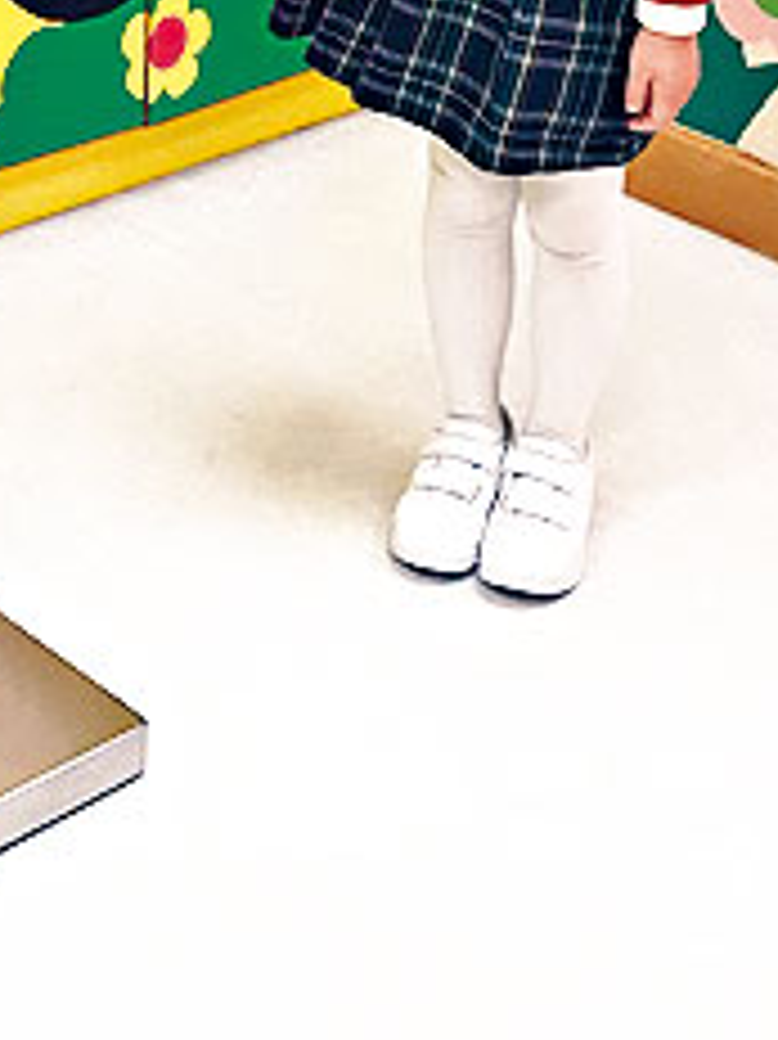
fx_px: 2580
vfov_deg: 20.0
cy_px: -461
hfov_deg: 16.6
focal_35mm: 86
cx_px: -94
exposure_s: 1/50
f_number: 1.8
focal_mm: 3.99
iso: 32
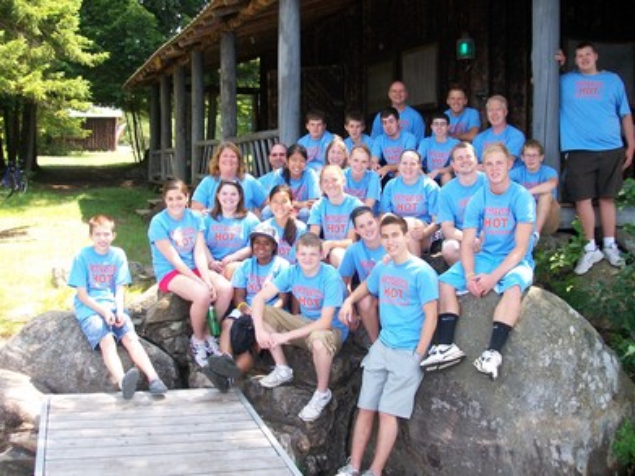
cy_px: 238
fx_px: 825
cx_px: 318
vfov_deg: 32.2
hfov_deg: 42.1
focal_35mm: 45
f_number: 3
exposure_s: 1/125
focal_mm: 7.6
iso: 80
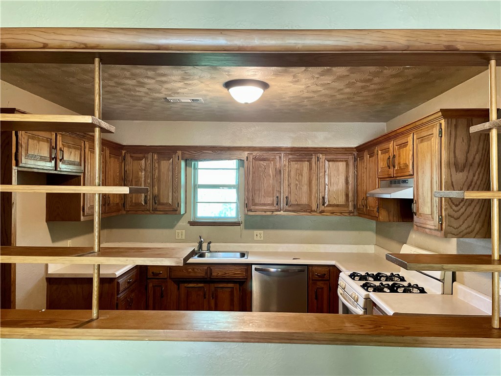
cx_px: 250
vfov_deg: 53.1
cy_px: 188
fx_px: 376
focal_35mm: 26
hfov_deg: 67.3
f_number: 1.6
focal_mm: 4.2
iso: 320
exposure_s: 1/60
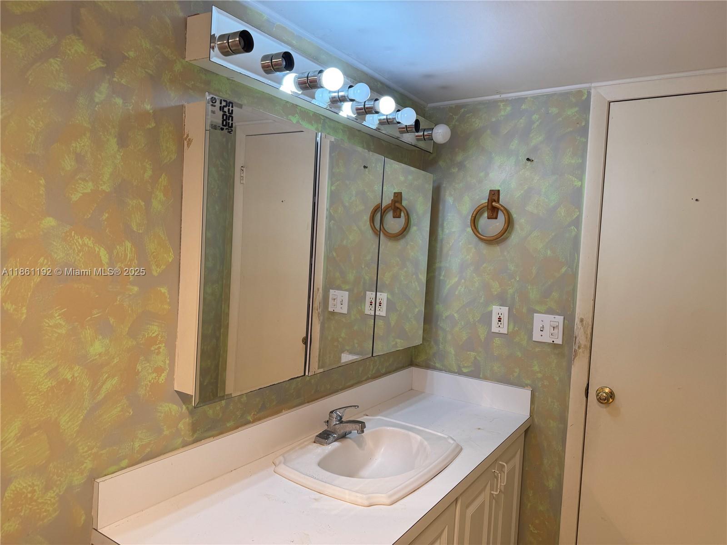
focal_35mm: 24
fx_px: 504
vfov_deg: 56.8
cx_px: 364
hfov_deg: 71.6
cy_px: 272
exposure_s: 1/160
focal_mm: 6.76
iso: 80
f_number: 1.78
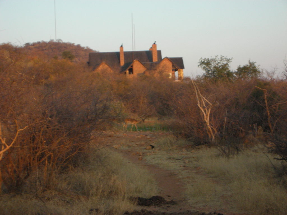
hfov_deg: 18.7
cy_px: 108
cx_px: 144
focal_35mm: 105
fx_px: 871
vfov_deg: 14.1
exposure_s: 1/120
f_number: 5.4
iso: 168
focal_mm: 17.4
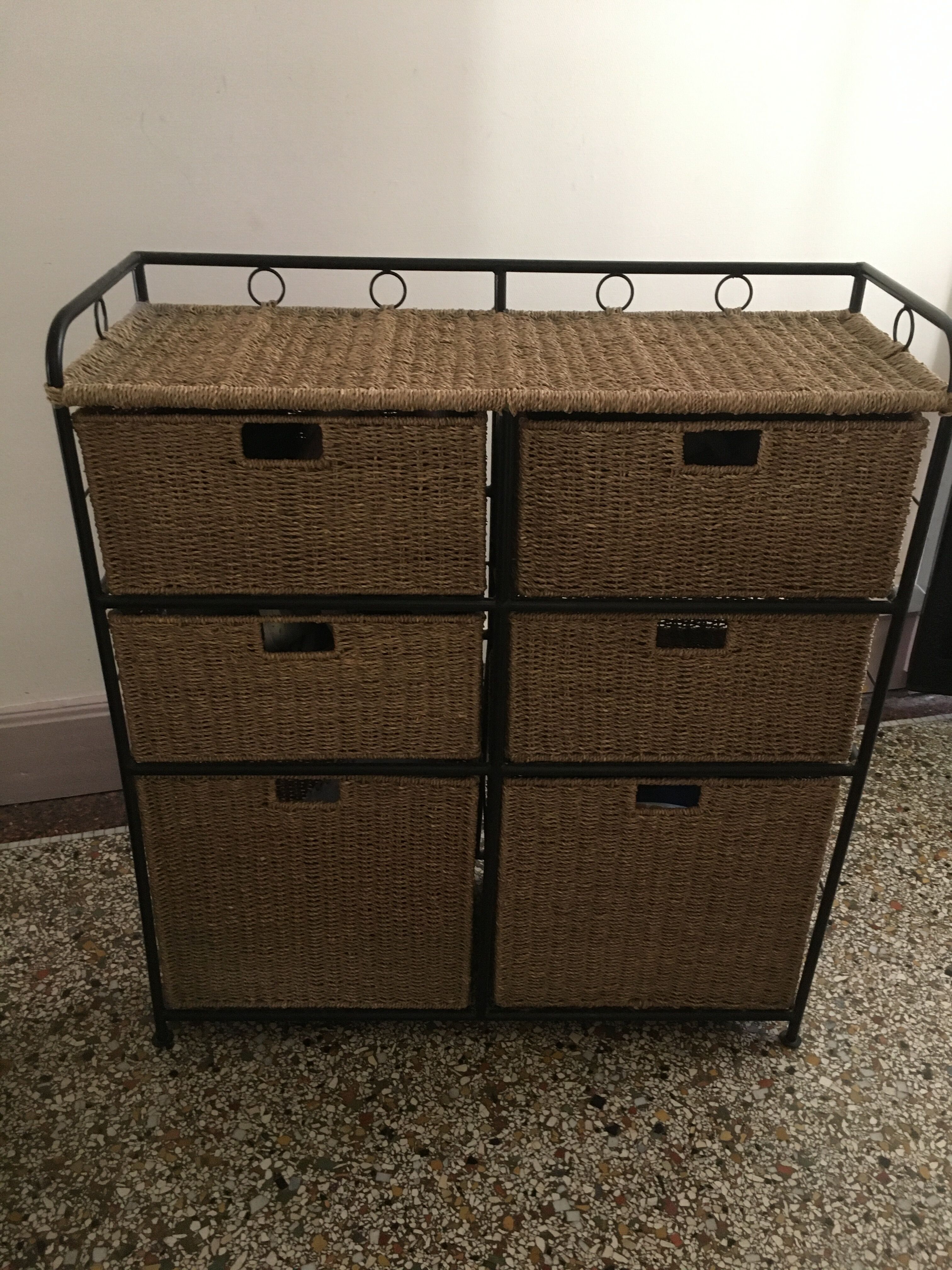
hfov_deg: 48.2
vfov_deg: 61.7
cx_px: 476
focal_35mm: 29
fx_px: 1063
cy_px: 635
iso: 250
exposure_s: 1/33
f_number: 2.2
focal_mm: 4.15
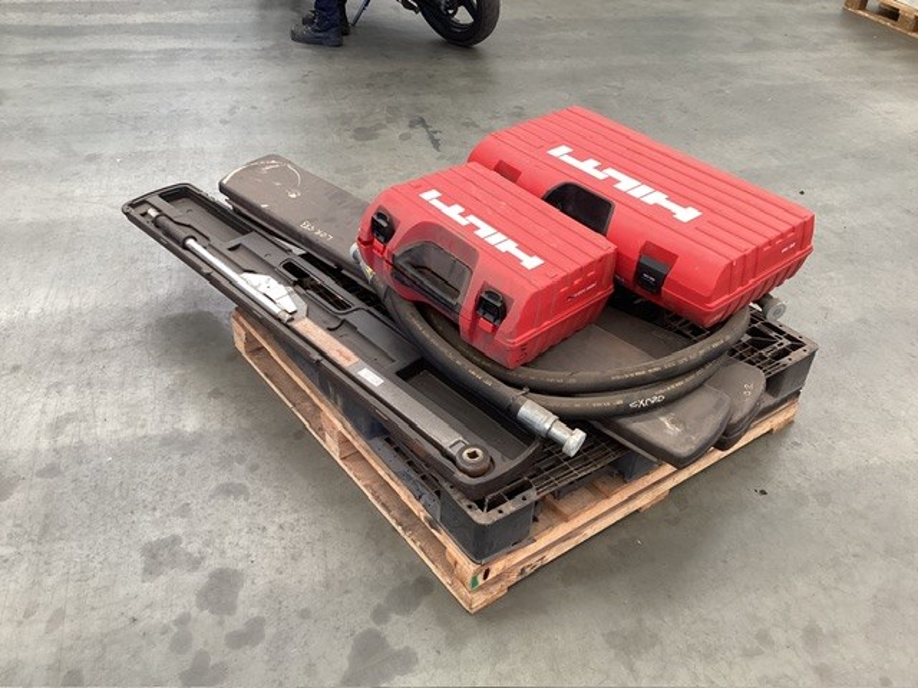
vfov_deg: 45.4
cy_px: 344
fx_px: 822
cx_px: 459
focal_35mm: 31
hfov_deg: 58.4
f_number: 2.4
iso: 80
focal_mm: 3.3
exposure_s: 1/60
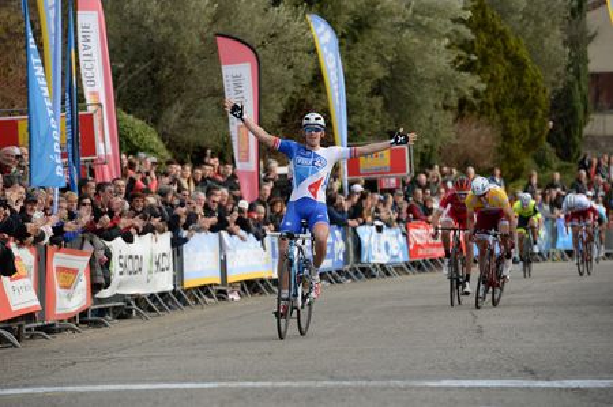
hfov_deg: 10.3
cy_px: 204
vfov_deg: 6.9
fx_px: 3402
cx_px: 306
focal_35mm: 200
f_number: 5.6
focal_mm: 200
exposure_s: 1/1000
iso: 1000
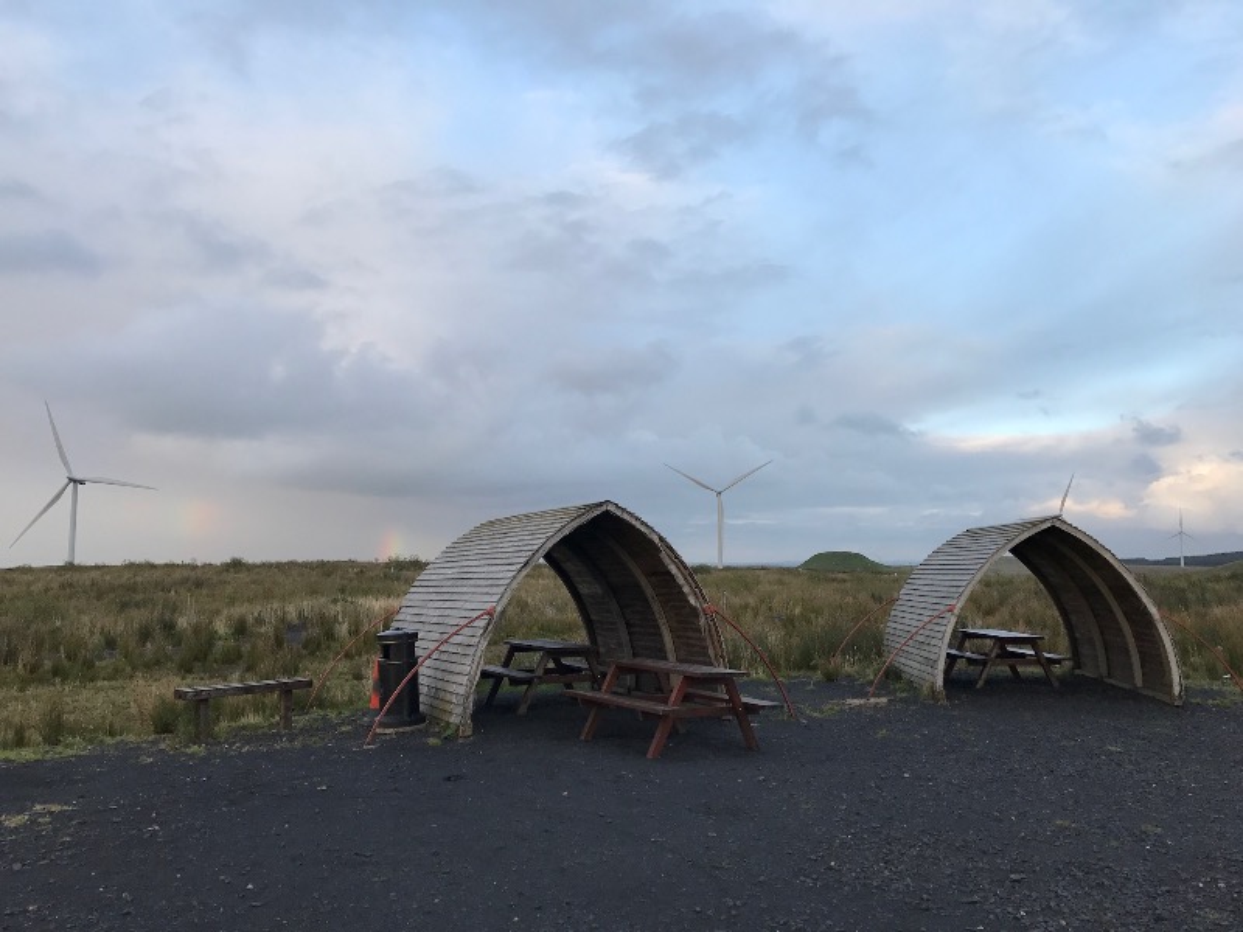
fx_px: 1005
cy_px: 466
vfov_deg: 49.7
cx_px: 622
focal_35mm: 28
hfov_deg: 63.4
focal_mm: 3.99
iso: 20
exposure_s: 1/334
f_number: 1.8
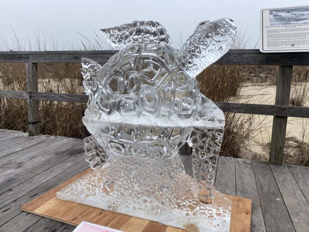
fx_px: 232
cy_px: 116
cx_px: 154
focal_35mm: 26
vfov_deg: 53.1
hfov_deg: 67.3
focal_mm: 4.25
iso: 32
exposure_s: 1/606
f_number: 1.8
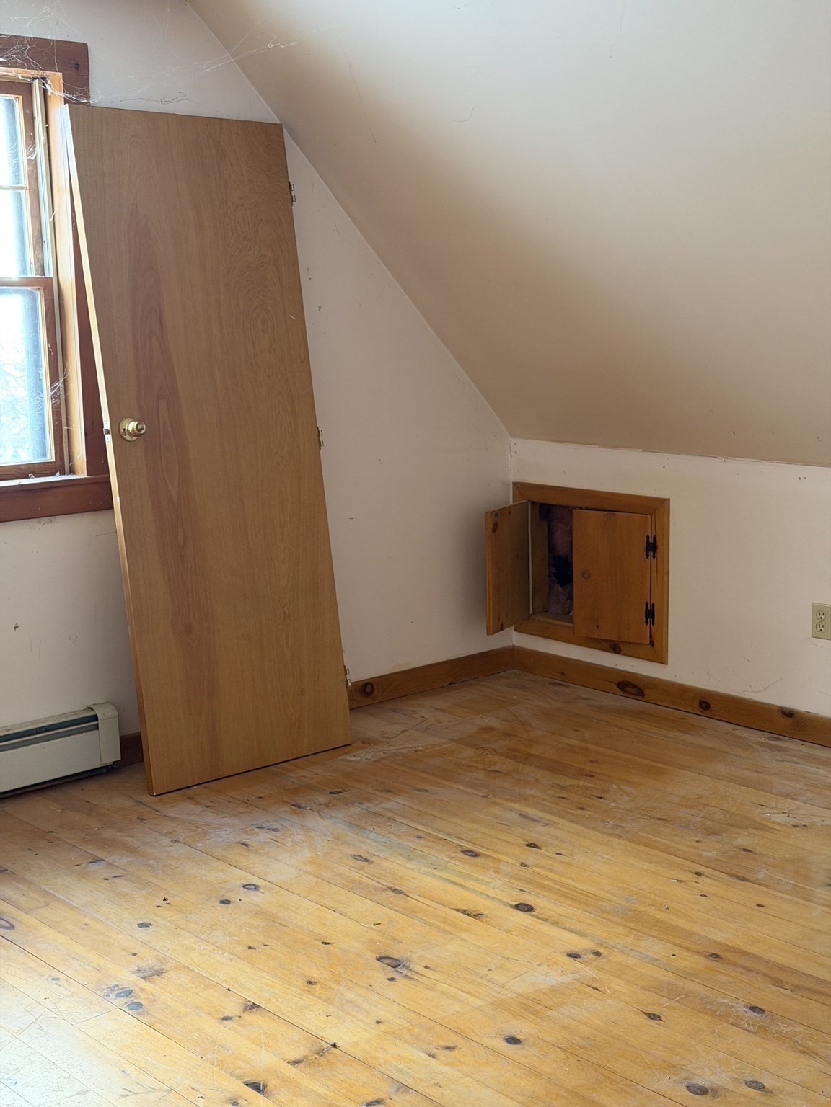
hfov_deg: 30.3
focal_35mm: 48
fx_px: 1536
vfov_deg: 39.7
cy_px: 554
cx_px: 416
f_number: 1.78
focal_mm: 6.76
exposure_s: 1/40
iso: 400
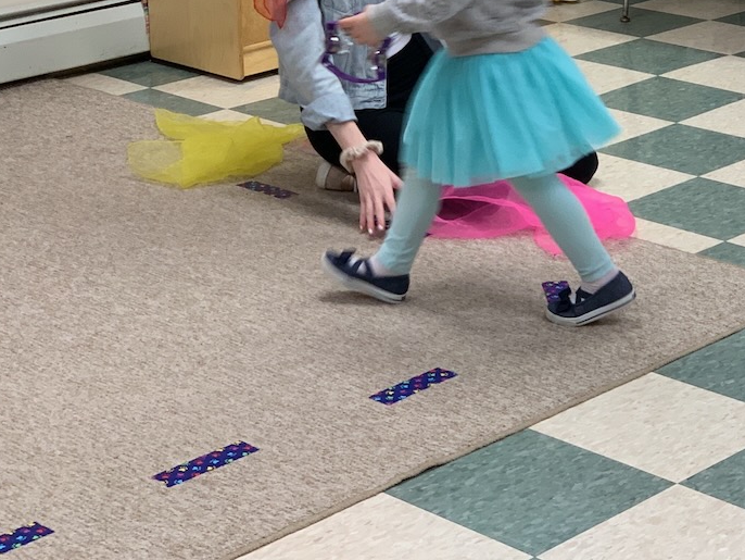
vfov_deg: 15.1
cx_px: 506
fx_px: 2088
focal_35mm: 97
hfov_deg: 20.1
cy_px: 73
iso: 100
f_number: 2.4
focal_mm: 6
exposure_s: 1/60
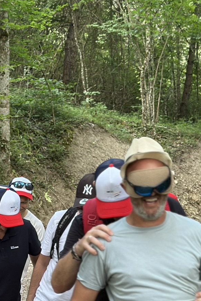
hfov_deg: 11.8
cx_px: 51
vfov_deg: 17.3
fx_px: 971
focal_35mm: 116
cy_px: 279
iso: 125
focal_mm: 6.86
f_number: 1.78
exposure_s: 1/67
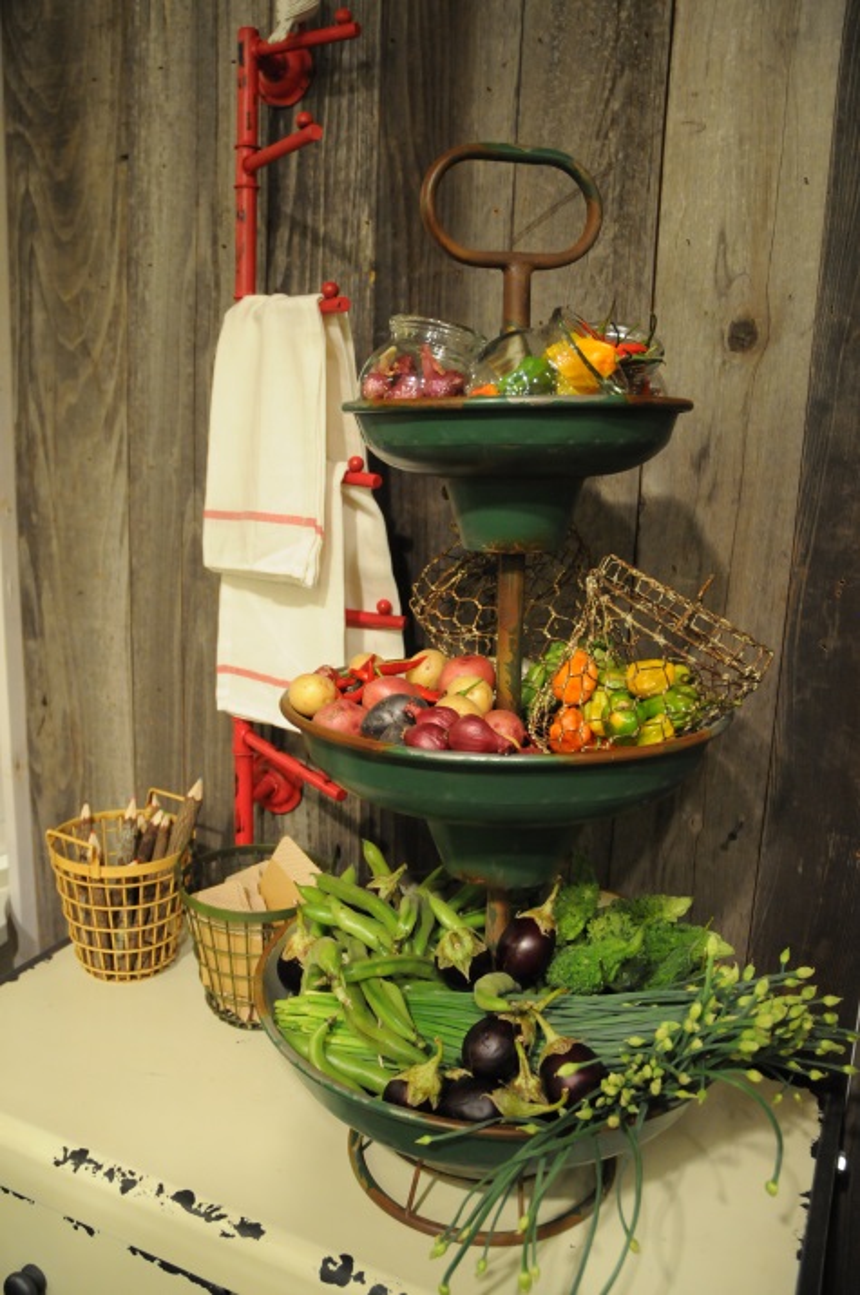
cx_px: 430
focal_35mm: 33
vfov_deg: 57.3
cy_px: 648
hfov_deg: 39.9
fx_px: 1185
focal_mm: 22
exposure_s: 1/80
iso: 1600
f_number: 4.5
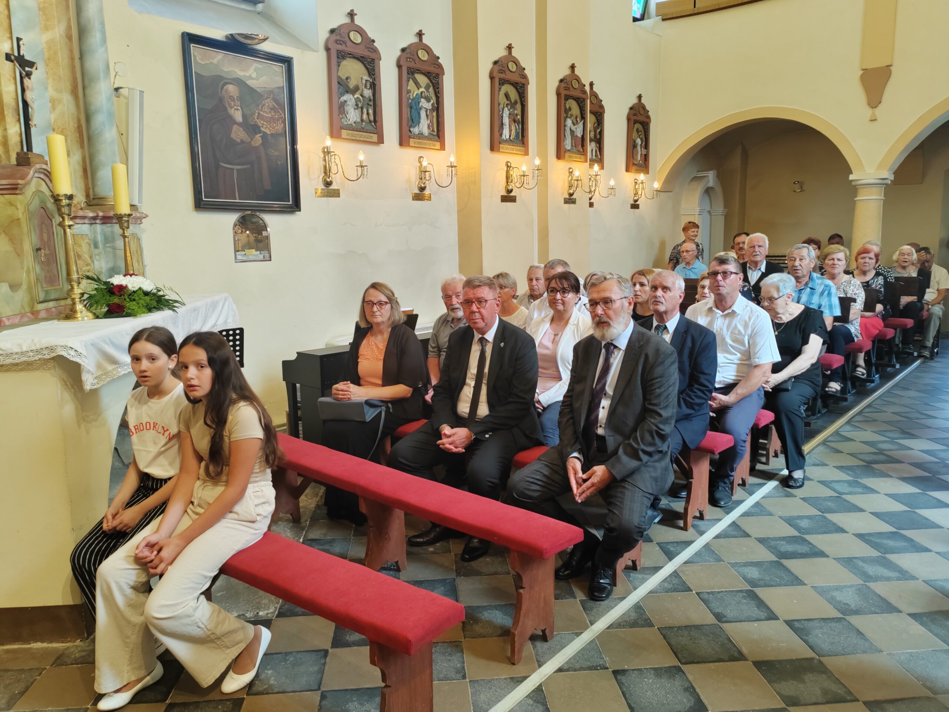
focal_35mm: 27
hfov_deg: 65.3
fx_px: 740
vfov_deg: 51.4
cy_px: 356
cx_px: 474
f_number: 1.9
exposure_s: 1/50
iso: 640
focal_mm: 5.52
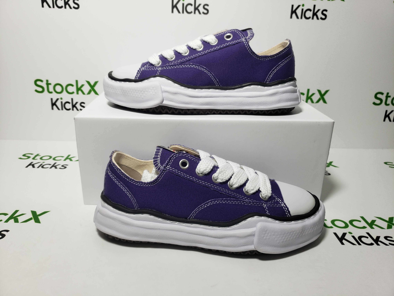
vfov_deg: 53.1
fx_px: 296
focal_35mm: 26
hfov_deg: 67.3
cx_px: 197
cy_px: 148
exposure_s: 1/483
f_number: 1.5
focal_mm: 4.3
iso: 50
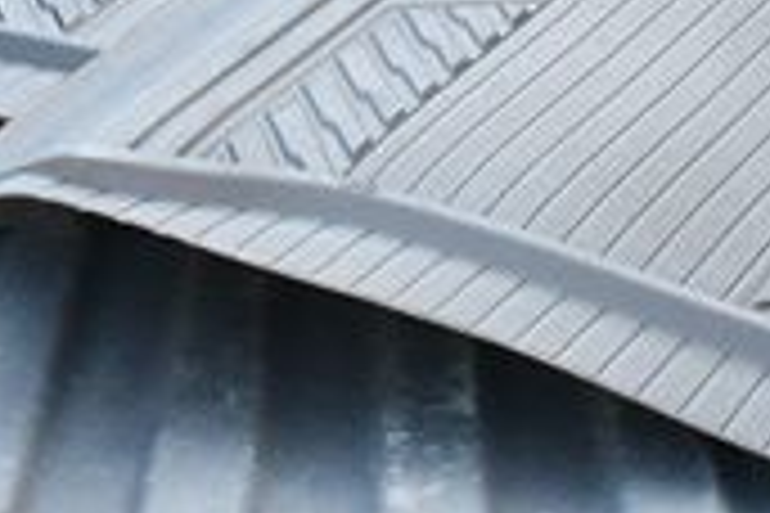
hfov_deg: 13.7
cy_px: -248
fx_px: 3208
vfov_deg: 8.9
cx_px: 423
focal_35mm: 150
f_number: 3.5
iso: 720
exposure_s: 1/250
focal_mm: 20
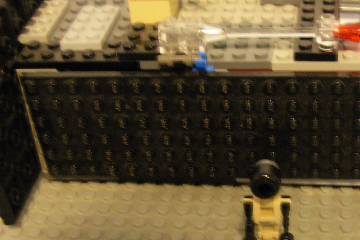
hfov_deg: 24.5
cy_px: 207
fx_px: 820
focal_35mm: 82
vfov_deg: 16.5
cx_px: 267
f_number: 3.1
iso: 200
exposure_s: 1/2.6
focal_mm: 7.5
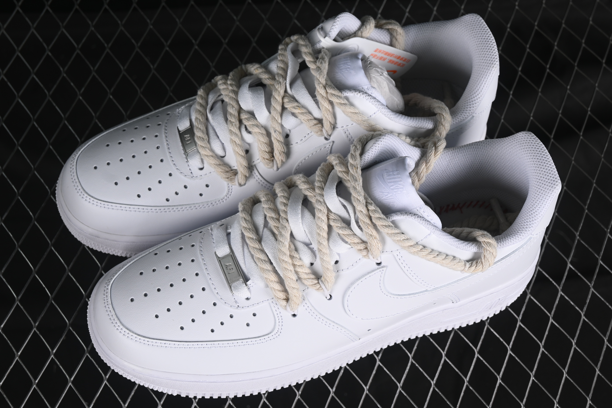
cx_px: 306
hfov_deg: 27.0
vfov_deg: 18.2
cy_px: 204
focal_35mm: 75
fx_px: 1275
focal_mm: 50
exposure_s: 1/80
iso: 160
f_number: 8
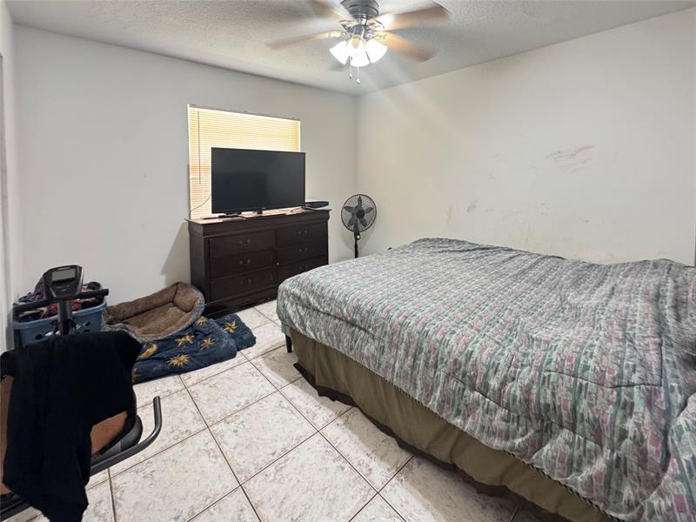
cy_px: 261
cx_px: 348
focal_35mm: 14
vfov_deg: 85.7
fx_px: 281
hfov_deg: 102.1
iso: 400
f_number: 2.2
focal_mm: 2.22
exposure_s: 1/40
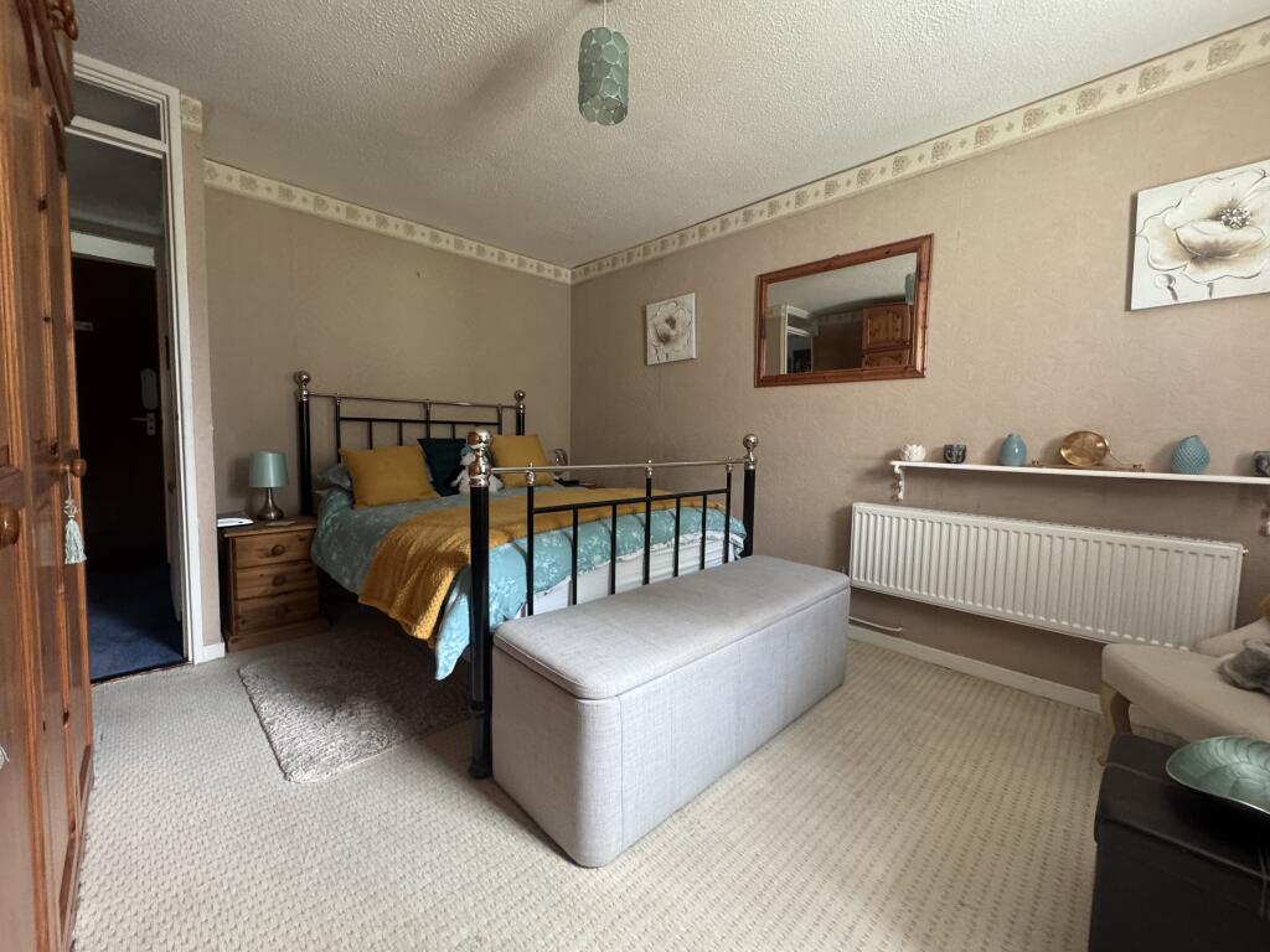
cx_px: 635
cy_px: 476
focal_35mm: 14
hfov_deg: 102.1
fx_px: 514
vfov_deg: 85.7
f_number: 2.2
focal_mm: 2.22
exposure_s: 1/60
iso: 400
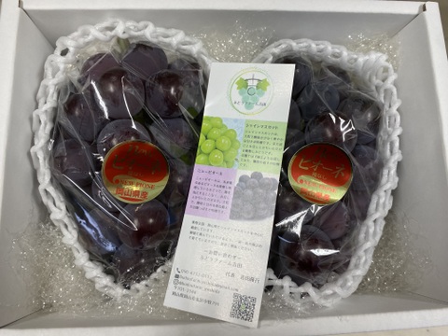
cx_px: 224
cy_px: 168
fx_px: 336
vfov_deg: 53.1
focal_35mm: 26
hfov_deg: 67.3
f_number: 1.8
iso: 64
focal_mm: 4.25
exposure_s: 1/60
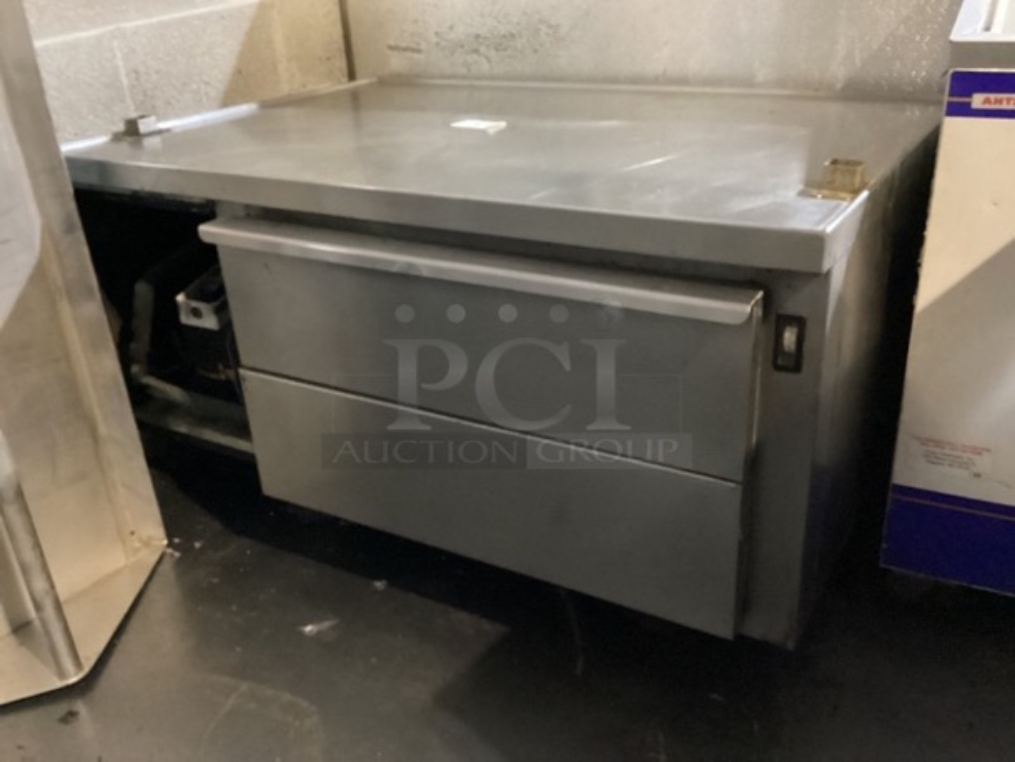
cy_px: 381
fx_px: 909
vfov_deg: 45.5
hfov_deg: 58.3
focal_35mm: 31
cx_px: 508
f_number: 2.4
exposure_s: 1/17
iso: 800
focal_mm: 3.3
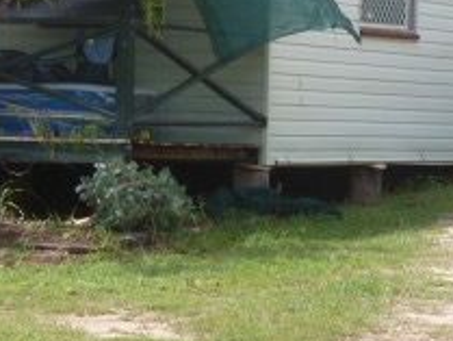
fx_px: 2082
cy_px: 22
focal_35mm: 159
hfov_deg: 12.3
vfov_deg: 9.3
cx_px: -20
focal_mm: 9.4
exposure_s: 1/320
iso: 100
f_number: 4.3
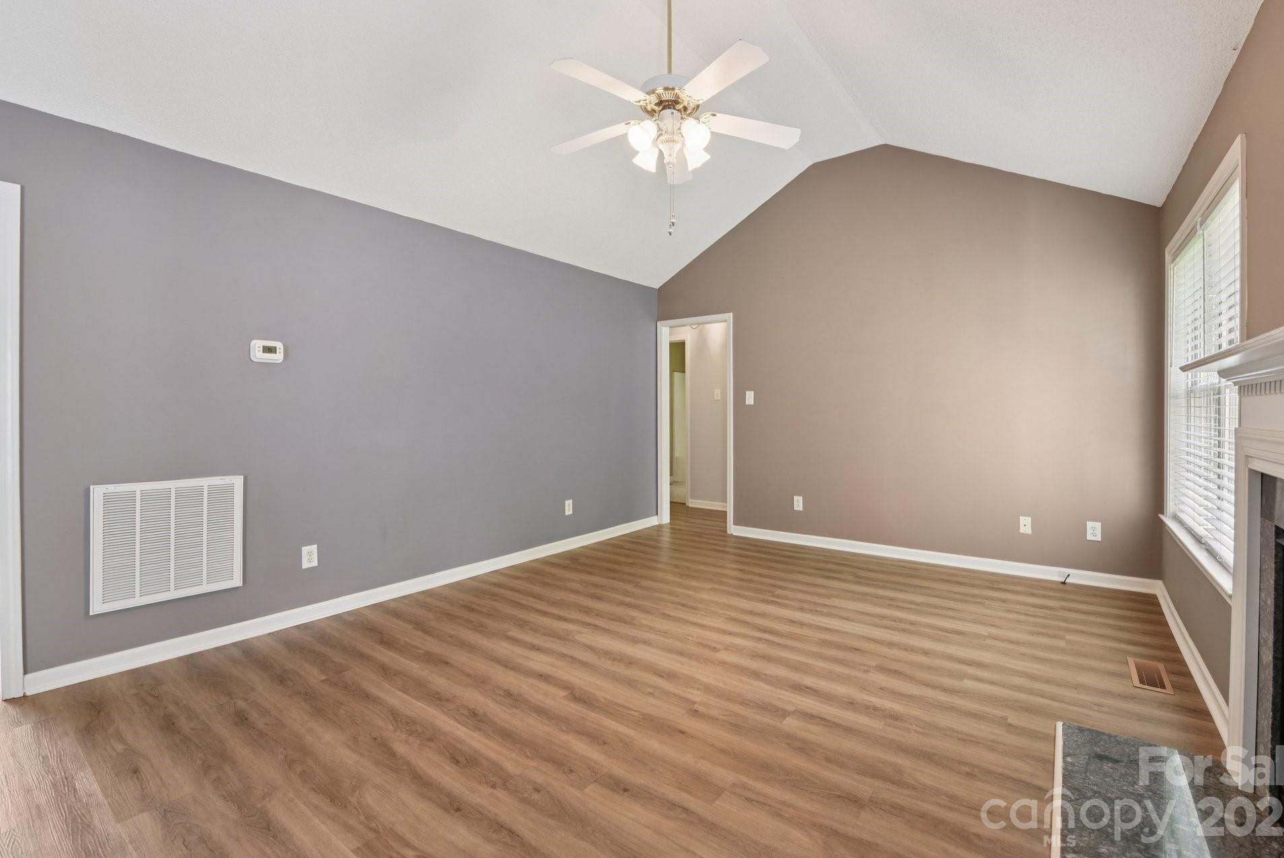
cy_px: 413
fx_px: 535
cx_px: 673
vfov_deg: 77.4
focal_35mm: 15
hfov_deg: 100.3
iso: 200
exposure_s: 1/8
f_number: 9
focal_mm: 14
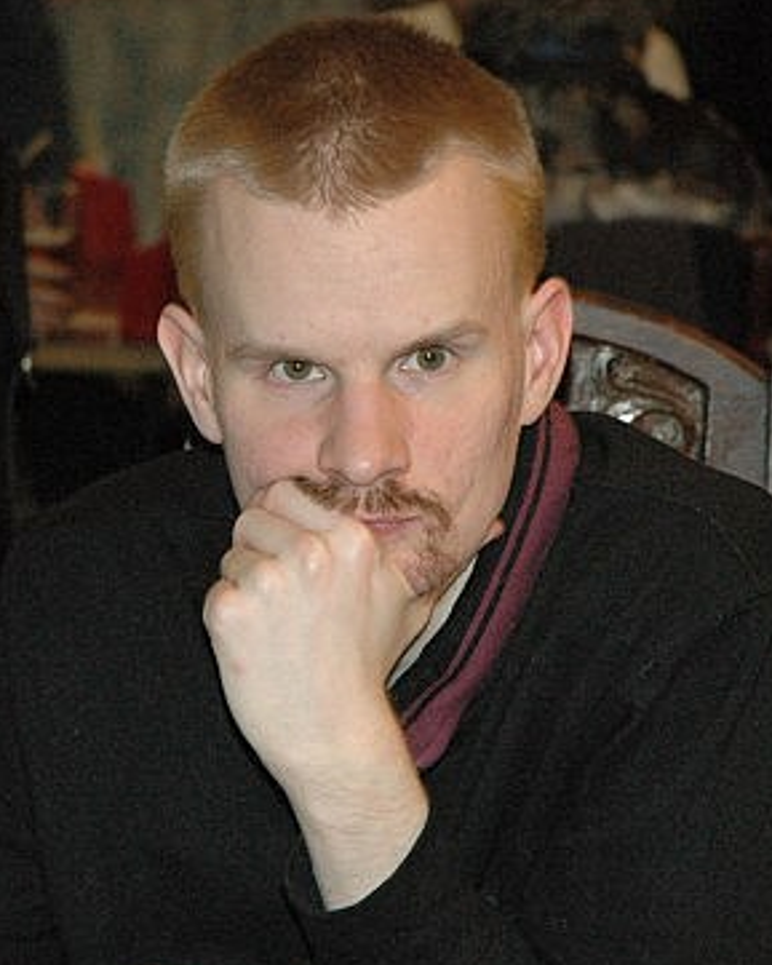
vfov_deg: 11.8
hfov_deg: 9.4
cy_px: 508
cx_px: 451
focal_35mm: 164
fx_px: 4682
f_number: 5
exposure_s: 1/60
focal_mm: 70
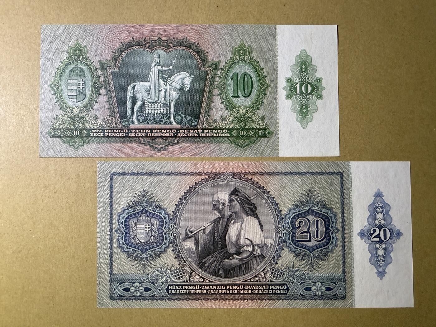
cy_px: 164
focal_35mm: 25
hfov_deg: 69.4
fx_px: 315
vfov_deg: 54.9
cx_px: 218
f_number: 2.2
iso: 200
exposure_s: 1/100
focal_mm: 2.22
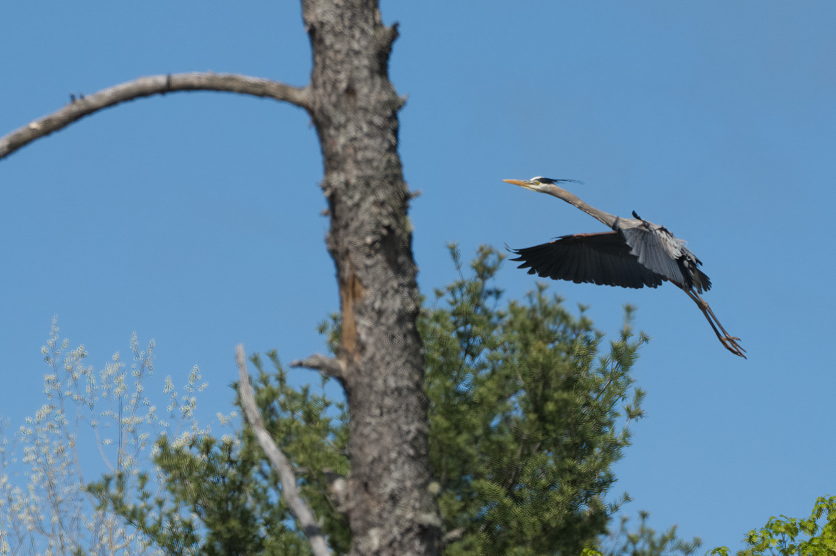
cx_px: 418
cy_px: 278
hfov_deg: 5.7
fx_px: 8356
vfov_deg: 3.8
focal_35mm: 360
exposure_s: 1/2500
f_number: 9
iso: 800
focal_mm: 360
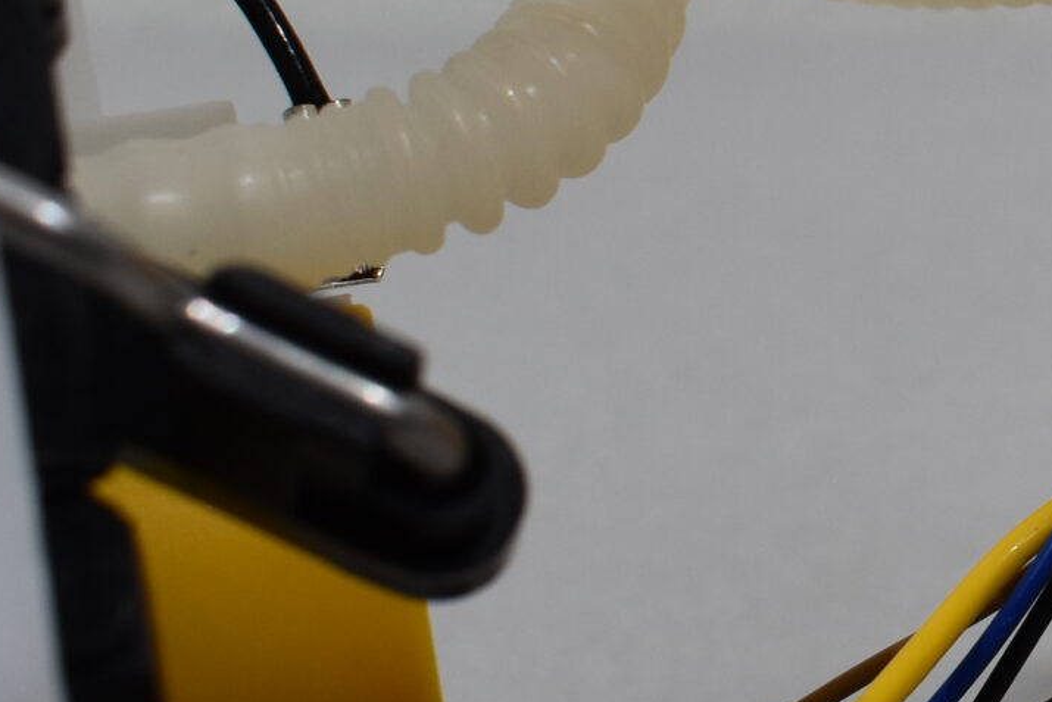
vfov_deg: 12.1
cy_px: 232
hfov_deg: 16.5
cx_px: 1580
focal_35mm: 113
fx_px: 3296
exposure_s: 1/60
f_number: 8
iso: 360
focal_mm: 21
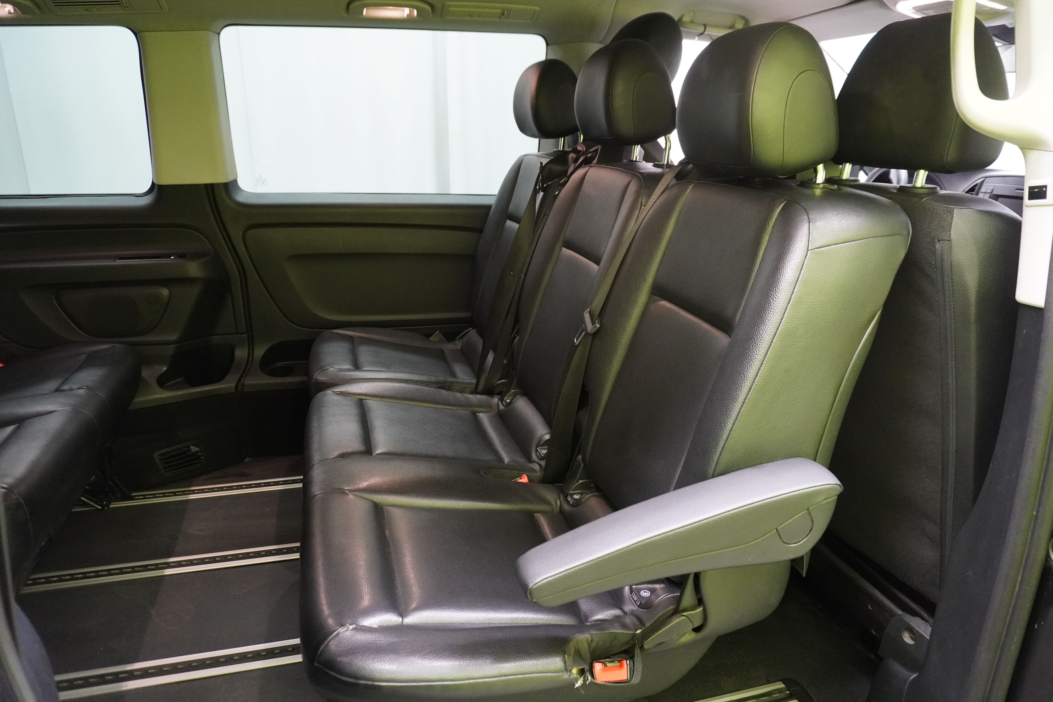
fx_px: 702
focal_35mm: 24
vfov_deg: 53.1
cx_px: 526
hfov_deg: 73.7
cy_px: 351
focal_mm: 16
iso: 3200
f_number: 3.5
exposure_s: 1/30
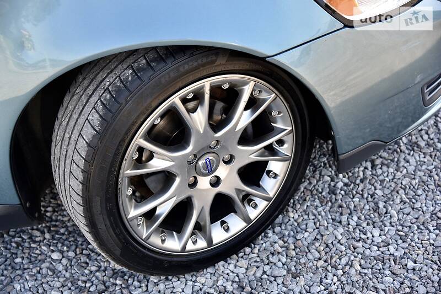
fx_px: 710
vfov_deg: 23.4
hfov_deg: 34.5
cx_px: 220
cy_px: 147
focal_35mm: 58
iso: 400
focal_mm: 58
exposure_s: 1/320
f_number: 4.5
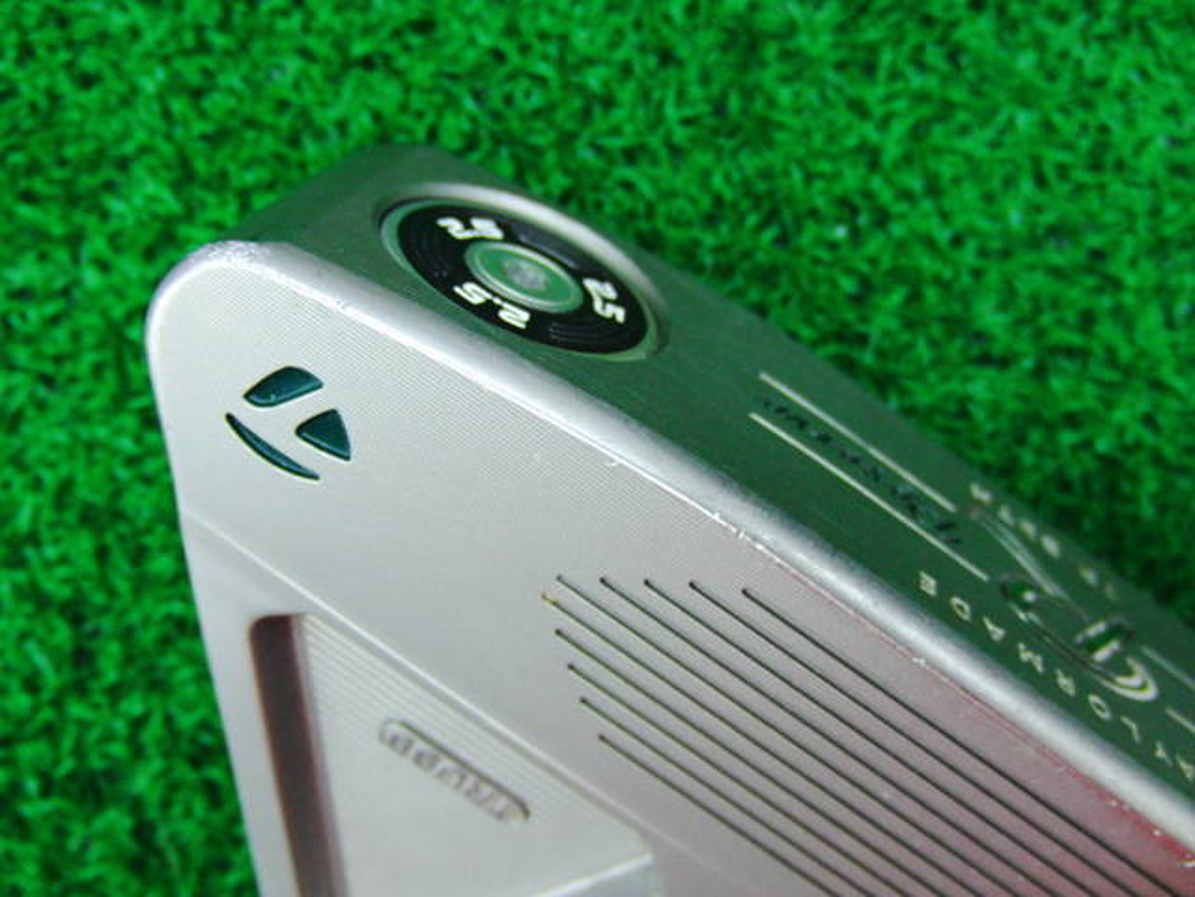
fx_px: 1277
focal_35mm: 37
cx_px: 598
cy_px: 448
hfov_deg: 50.1
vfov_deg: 38.7
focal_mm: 6.42
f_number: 3.6
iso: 400
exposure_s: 1/40
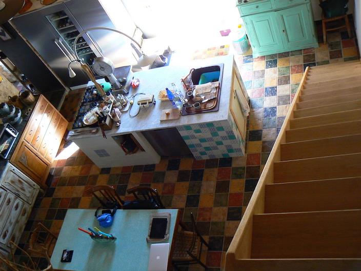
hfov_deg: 51.4
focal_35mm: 36
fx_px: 375
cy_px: 136
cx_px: 180
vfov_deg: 39.7
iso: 160
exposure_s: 1/30
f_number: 2.8
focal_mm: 6
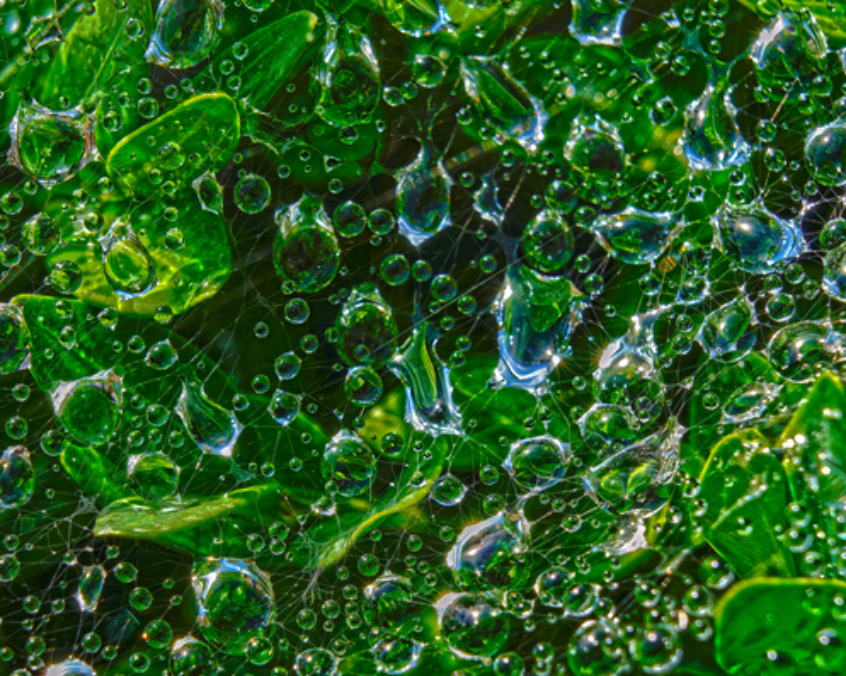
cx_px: 366
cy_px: 339
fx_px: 4454
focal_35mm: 178
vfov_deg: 8.7
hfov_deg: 10.8
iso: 160
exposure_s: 1/60
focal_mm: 105
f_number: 14
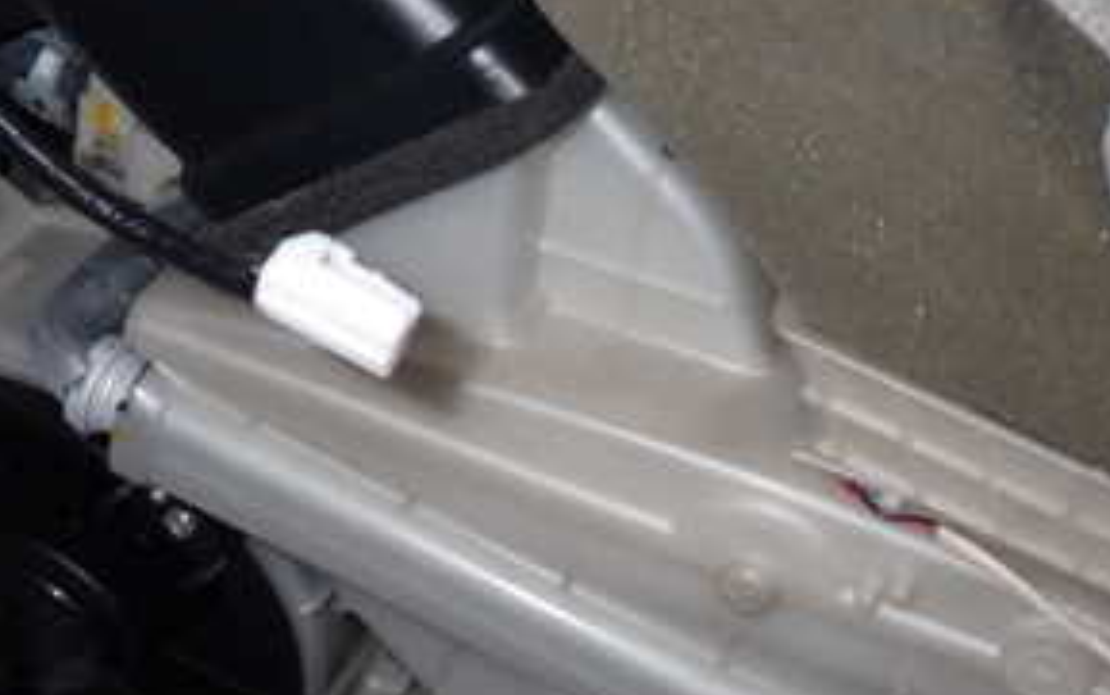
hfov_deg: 36.8
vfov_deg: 23.0
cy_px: 630
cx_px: 622
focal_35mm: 55
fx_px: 1665
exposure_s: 1/30
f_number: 5.6
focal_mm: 4.5
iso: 200
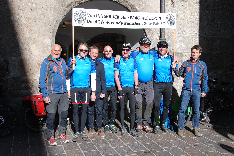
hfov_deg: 49.5
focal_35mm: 39
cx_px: 117
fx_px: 254
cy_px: 78
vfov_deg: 34.3
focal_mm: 26
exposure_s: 1/200
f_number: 7.1
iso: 100
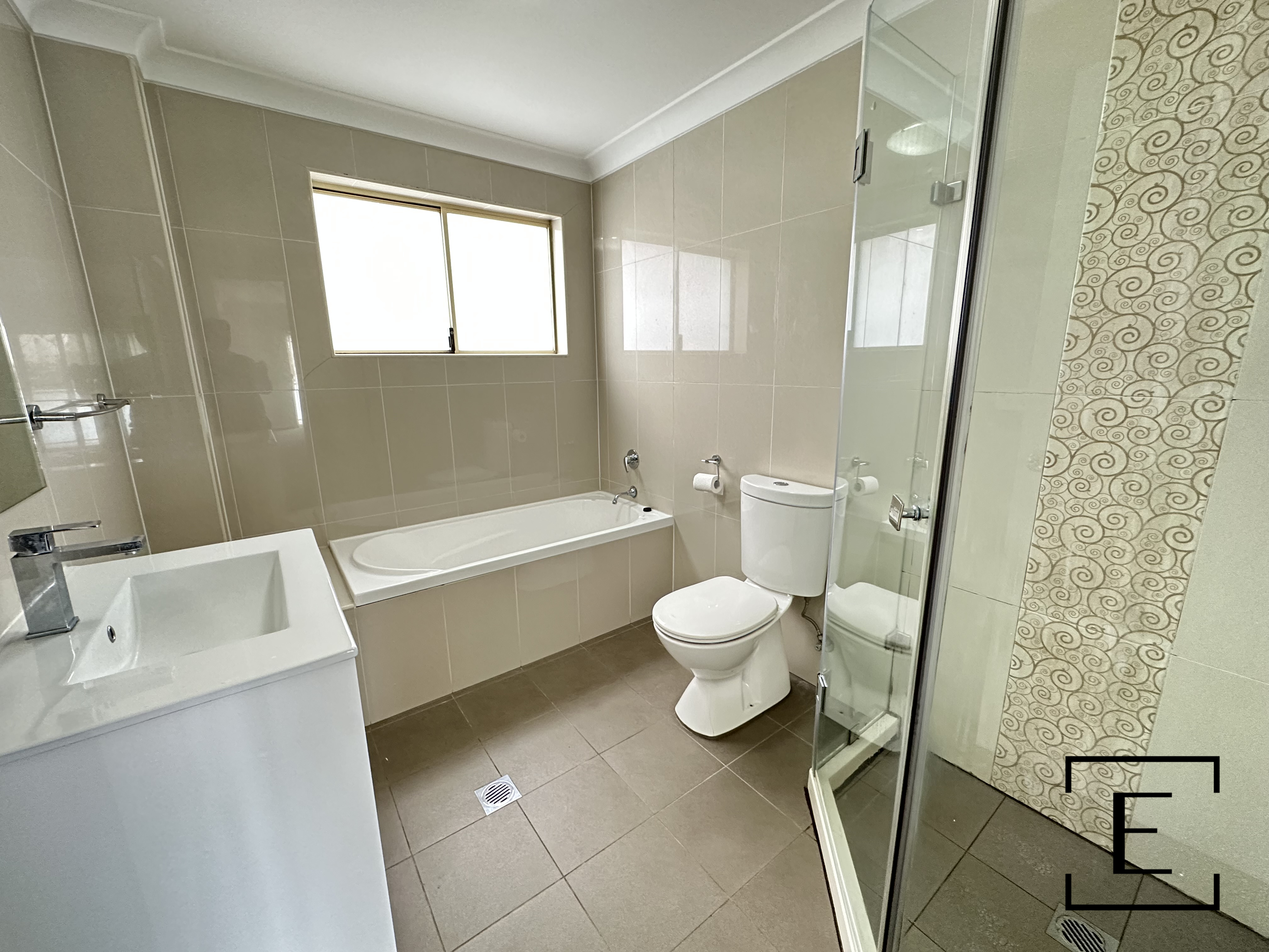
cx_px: 634
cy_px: 476
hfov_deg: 102.1
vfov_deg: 85.7
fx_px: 513
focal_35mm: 14
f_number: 2.2
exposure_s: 1/50
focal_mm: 2.2
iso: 500
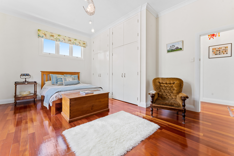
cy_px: 78
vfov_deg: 78.1
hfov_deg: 101.1
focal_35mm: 15
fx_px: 96
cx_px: 117
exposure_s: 1/6
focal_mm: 14.8
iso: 400
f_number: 10
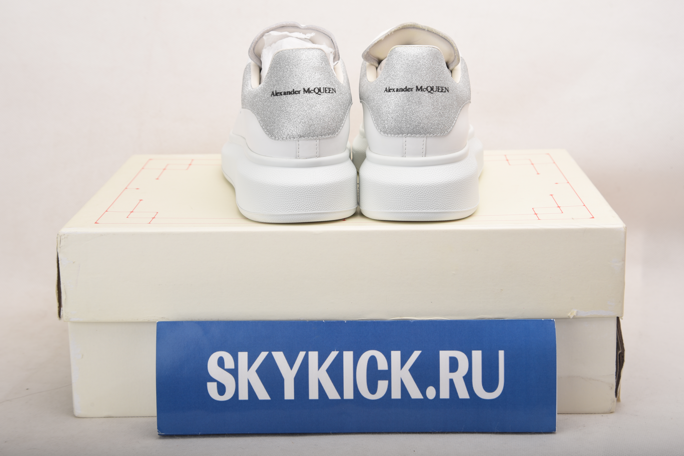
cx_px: 342
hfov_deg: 21.5
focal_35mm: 95
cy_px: 228
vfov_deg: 14.4
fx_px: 1806
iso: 100
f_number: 9
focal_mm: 95
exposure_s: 1/200
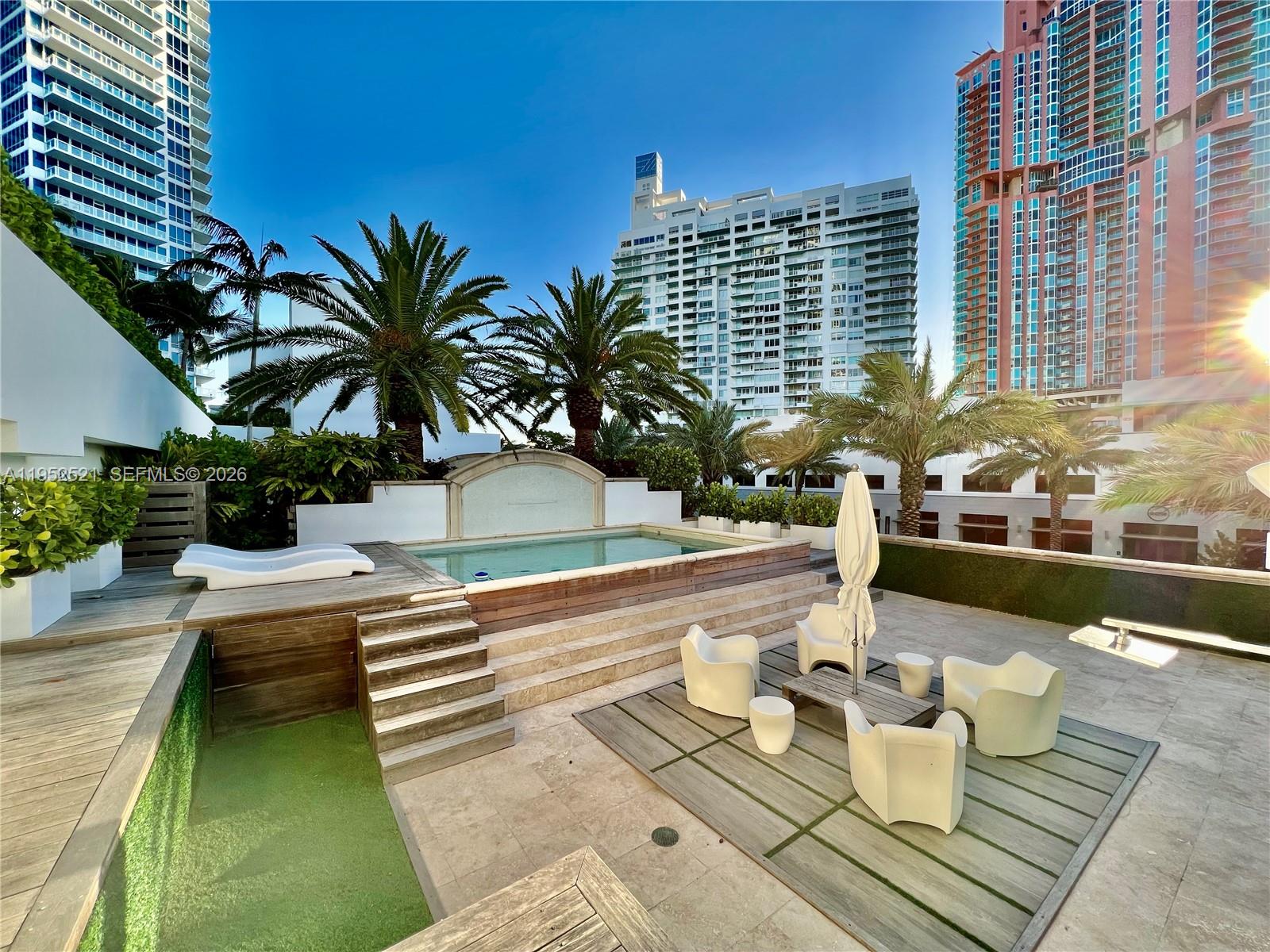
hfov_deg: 106.2
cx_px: 635
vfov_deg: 89.9
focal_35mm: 13
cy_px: 476
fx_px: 477
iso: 32
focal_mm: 1.57
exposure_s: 1/377
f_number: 1.8
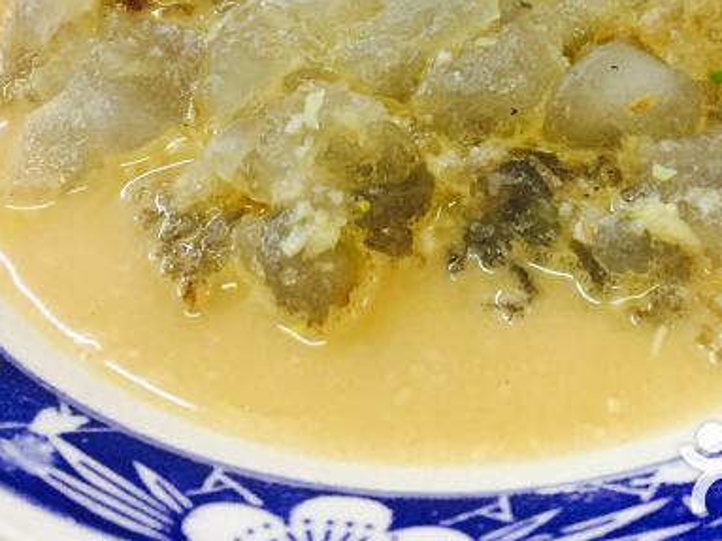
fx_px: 1105
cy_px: 71
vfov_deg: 26.7
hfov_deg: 35.8
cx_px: 492
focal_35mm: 53
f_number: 2.2
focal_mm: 4.15
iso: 250
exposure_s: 1/20
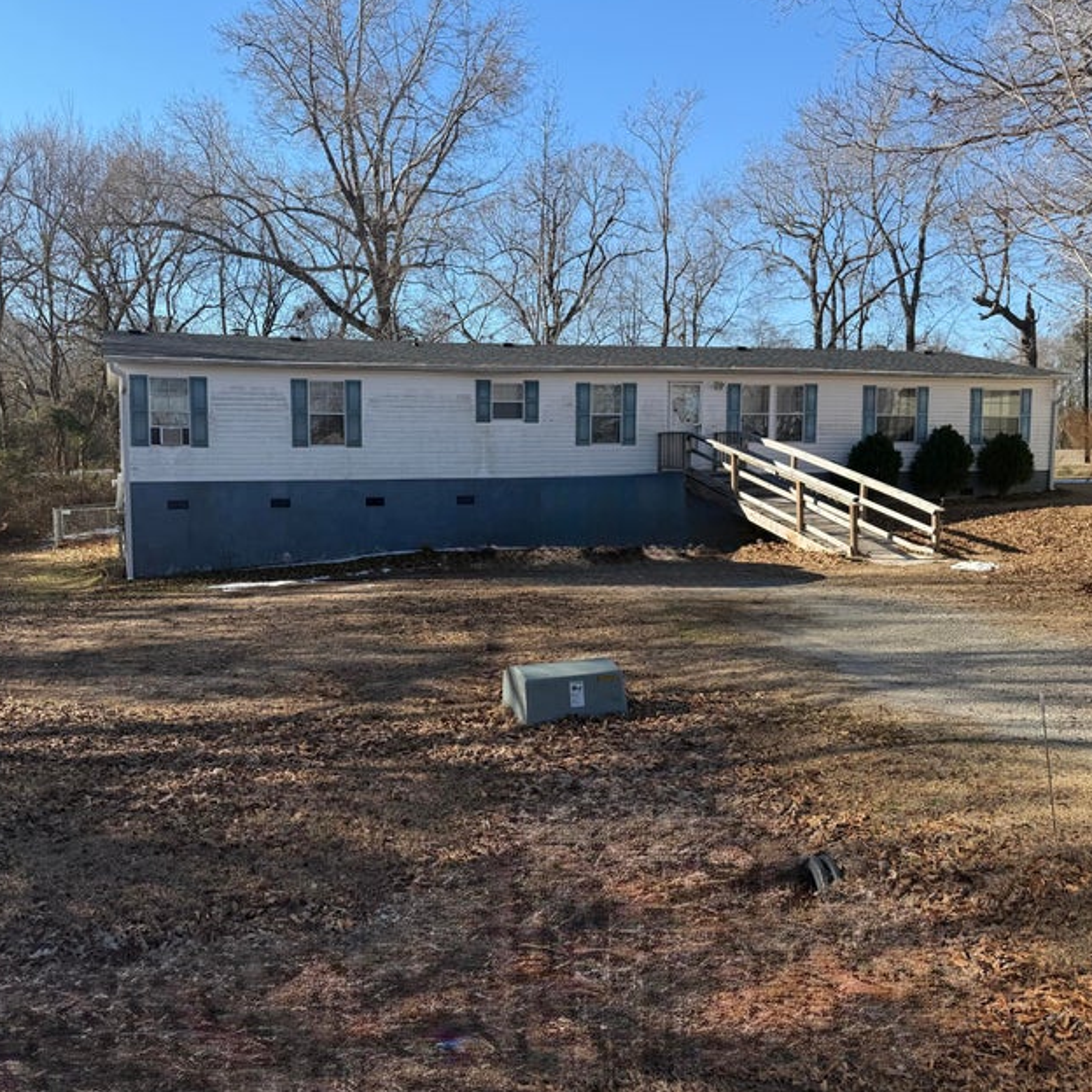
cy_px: 536
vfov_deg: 55.6
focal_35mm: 29
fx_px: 1035
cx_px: 447
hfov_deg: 55.3
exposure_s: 1/2370
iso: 80
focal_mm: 6.76
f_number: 1.78
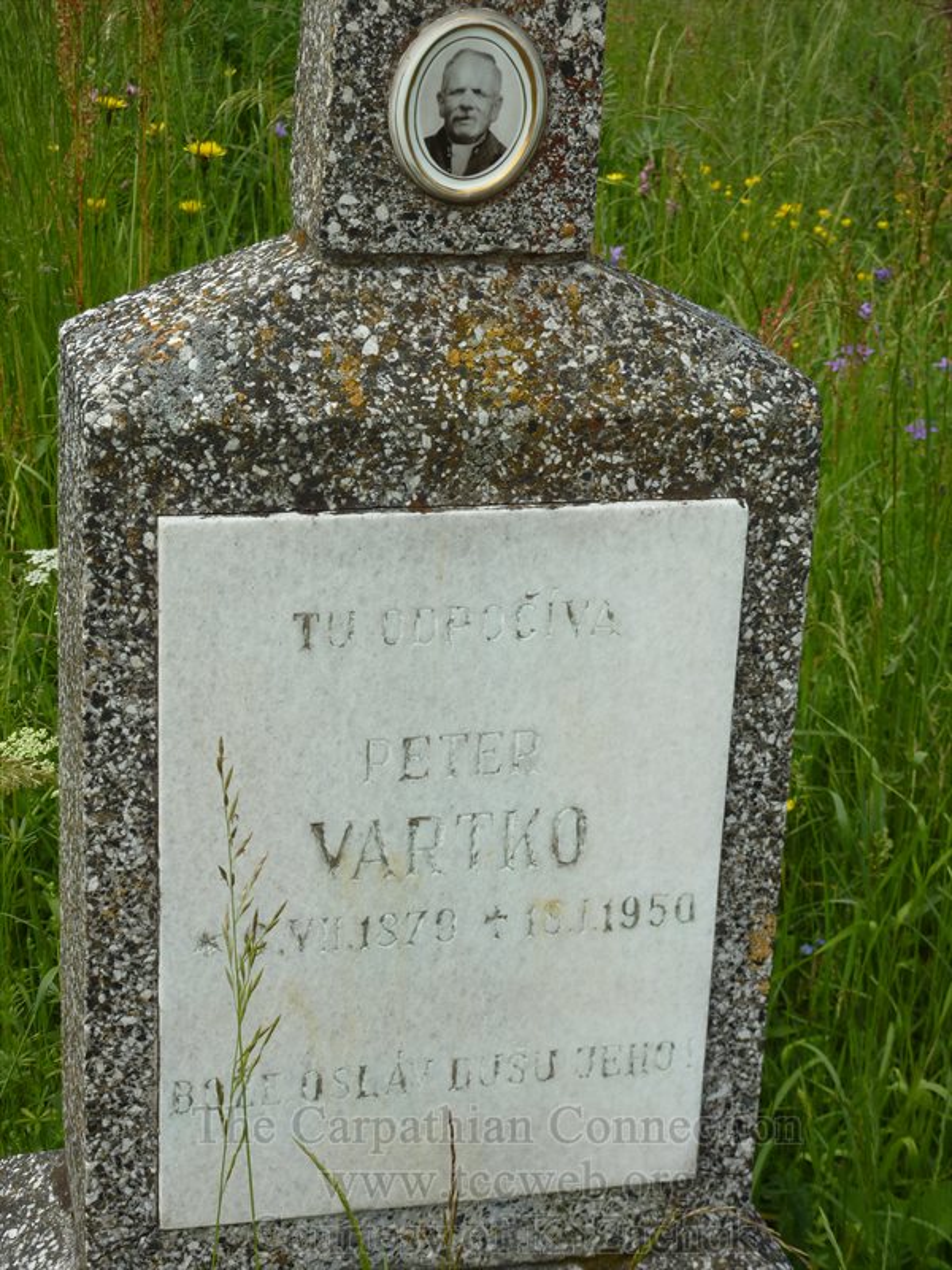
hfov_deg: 20.4
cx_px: 476
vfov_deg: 27.0
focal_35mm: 72
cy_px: 635
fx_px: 2640
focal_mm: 11.9
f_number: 4.1
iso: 80
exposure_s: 1/400
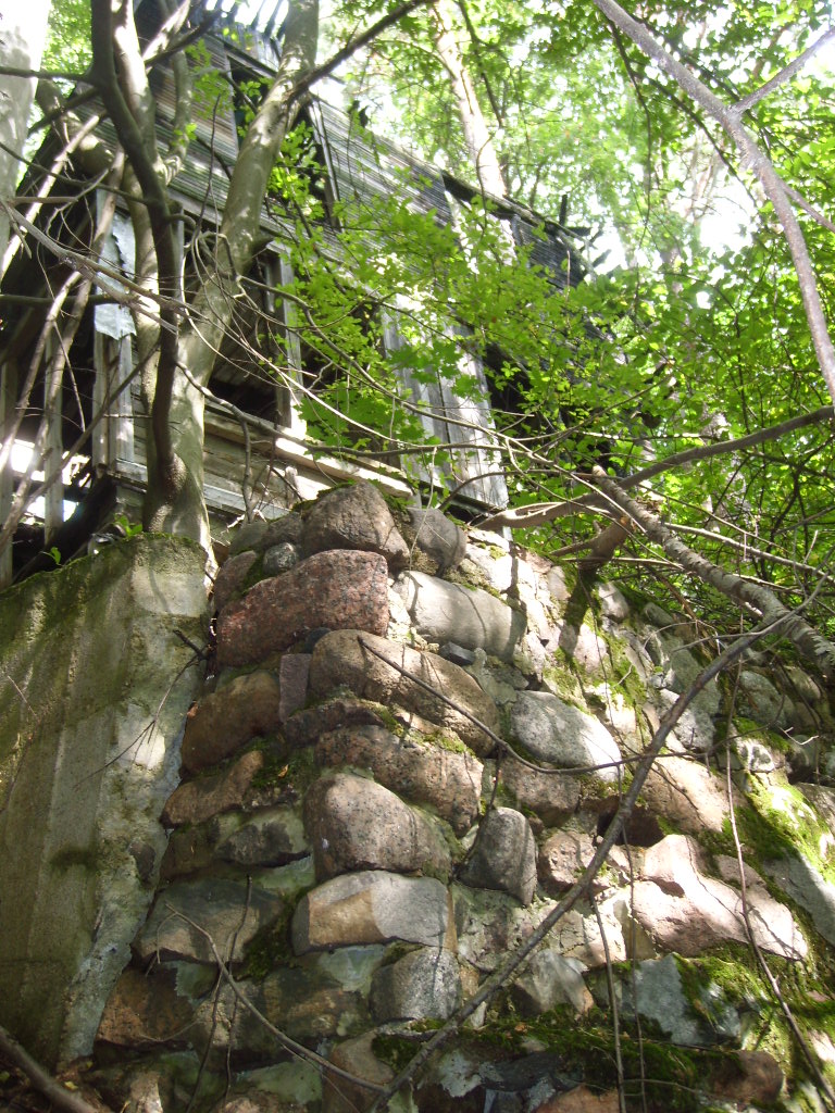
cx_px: 418
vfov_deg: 52.6
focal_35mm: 35
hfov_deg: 40.7
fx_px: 1126
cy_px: 556
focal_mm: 5.8
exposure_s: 1/30
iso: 50
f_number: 2.8
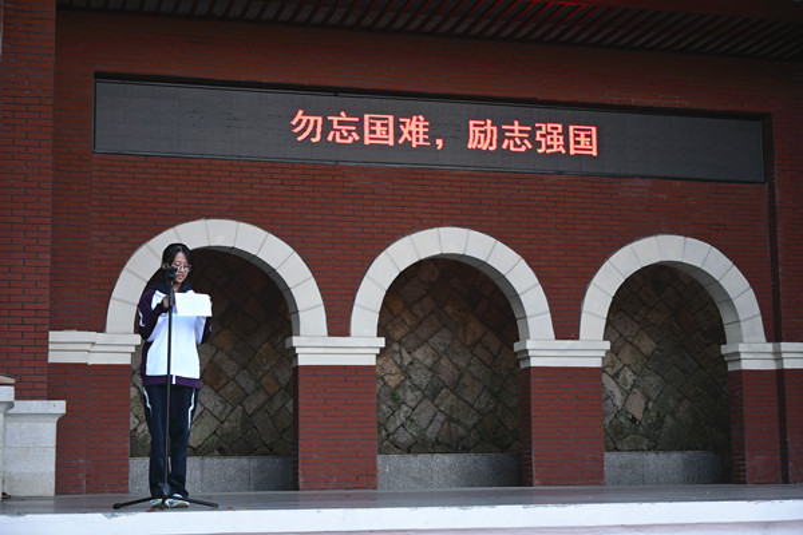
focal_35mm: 62
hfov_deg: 32.6
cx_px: 402
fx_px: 1372
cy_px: 268
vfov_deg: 22.1
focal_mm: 41
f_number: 4.5
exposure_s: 1/80
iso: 100
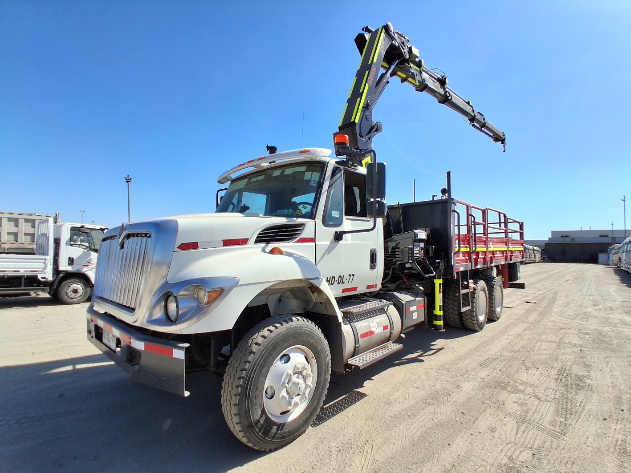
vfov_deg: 74.7
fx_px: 310
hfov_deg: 91.0
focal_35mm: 17
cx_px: 316
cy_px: 236
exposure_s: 1/1621
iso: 50
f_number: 2.2
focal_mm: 1.4
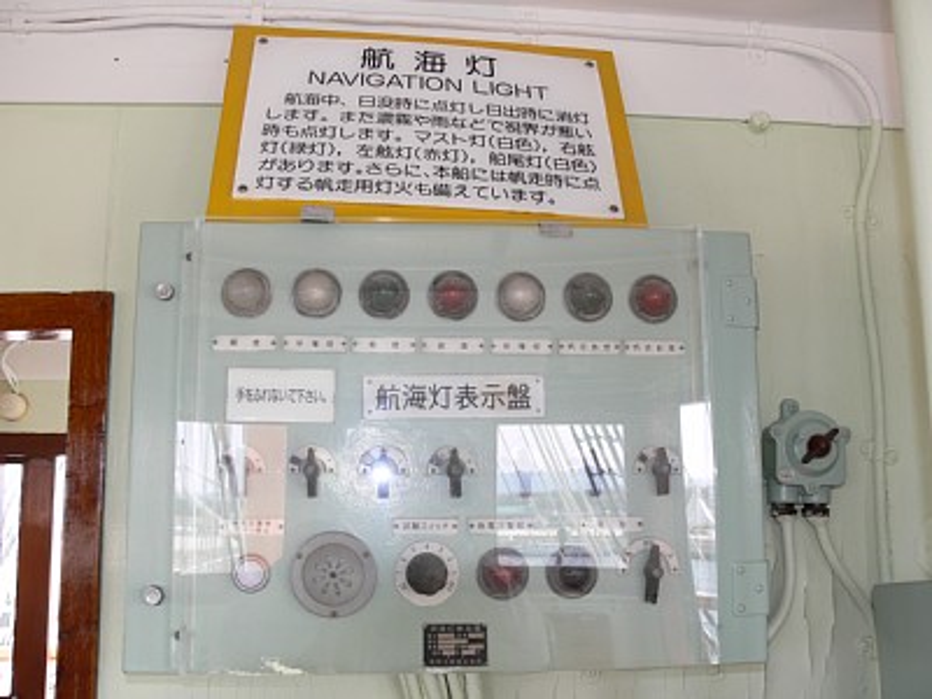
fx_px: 942
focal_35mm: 35
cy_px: 350
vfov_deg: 40.7
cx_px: 466
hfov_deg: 52.6
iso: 80
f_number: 3.6
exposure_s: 1/50
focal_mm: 7.4
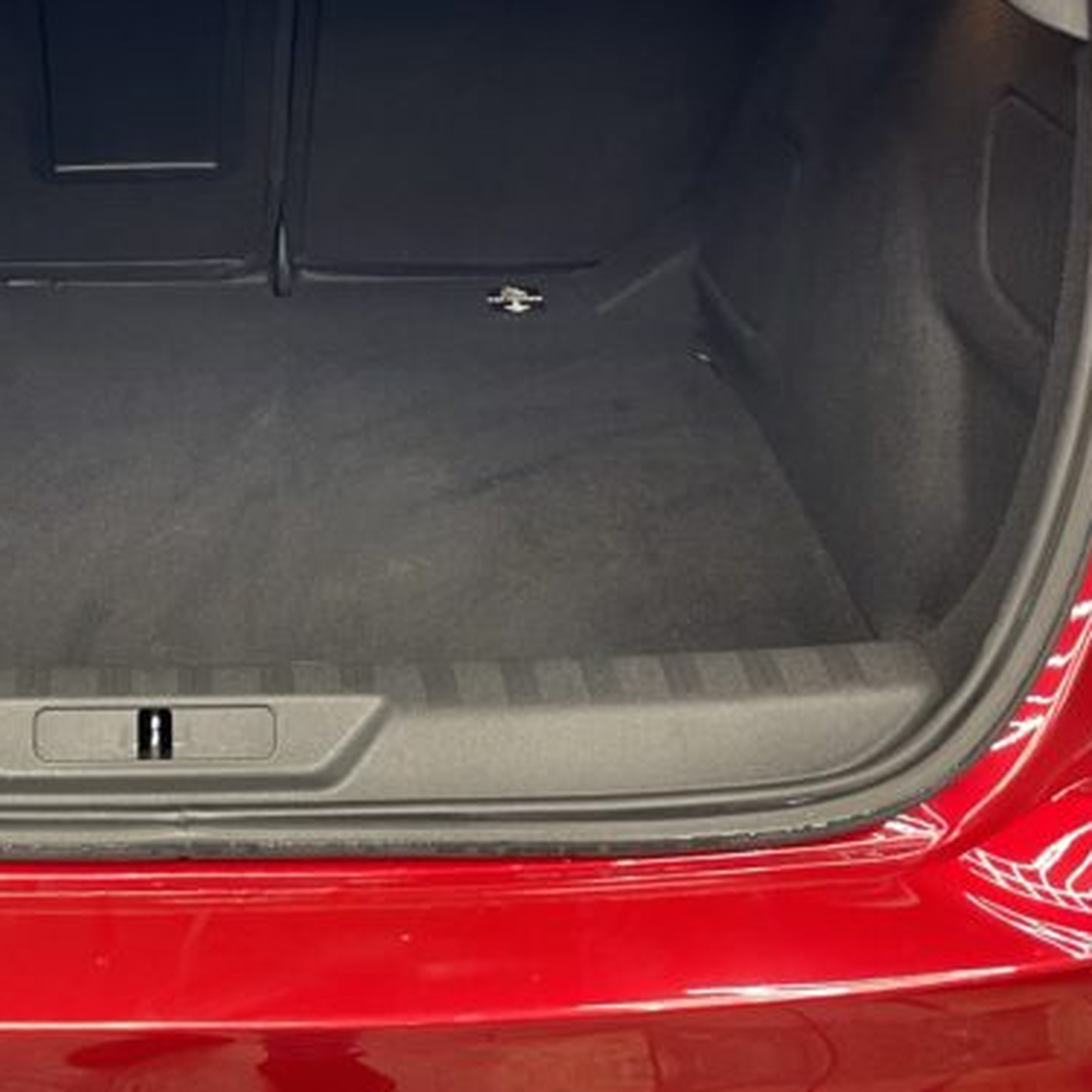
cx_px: 175
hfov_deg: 33.4
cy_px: 448
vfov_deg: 34.6
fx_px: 1749
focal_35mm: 49
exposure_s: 1/50
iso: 250
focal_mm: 4.2
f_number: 1.6
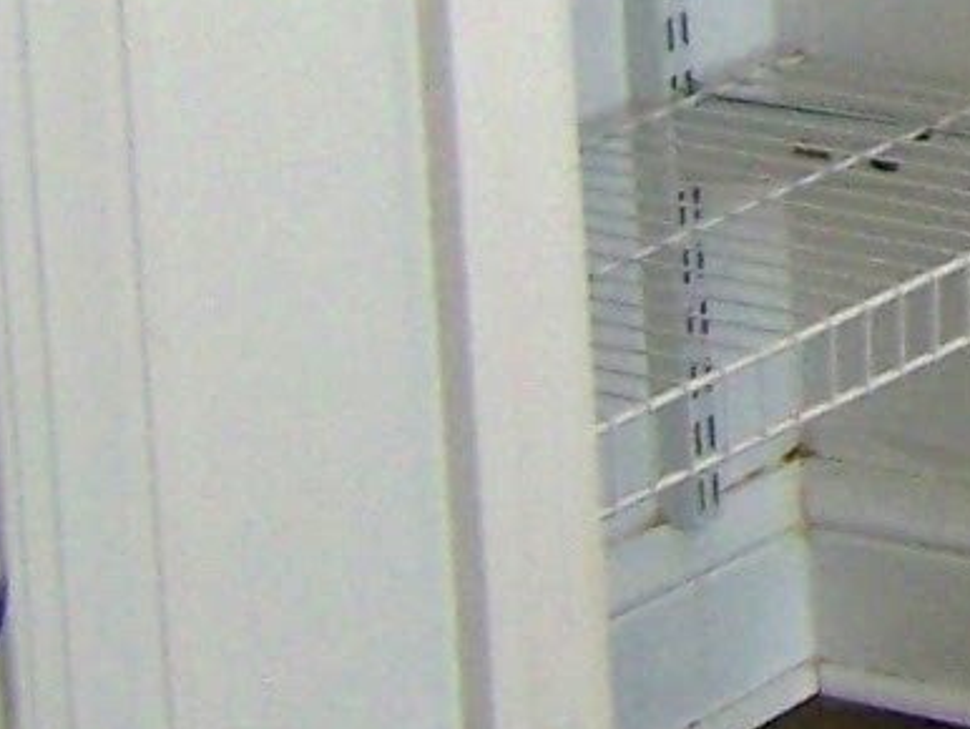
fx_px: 7150
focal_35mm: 255
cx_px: 3196
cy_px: -1083
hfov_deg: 6.8
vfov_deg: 5.6
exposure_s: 1/60
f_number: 2.8
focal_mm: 6.3
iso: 64
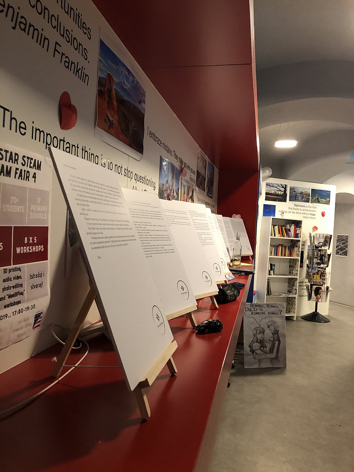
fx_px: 382
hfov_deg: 49.7
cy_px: 236
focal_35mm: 28
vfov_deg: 63.4
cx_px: 177
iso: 100
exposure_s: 1/14
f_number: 1.8
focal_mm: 4
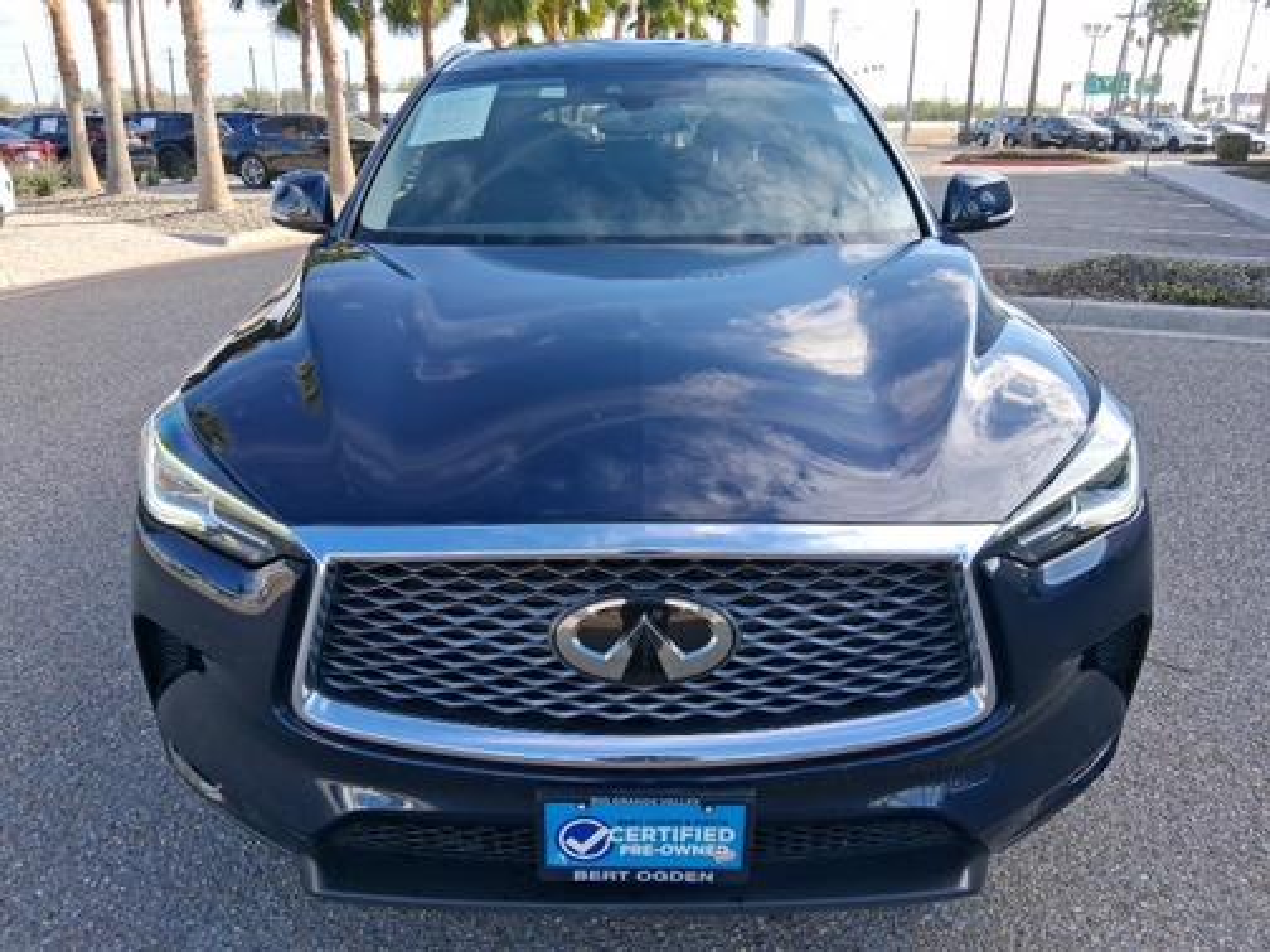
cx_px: 635
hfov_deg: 67.3
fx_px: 954
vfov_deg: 53.1
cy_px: 476
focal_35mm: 26
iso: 25
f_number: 1.8
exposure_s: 1/240
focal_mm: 3.98
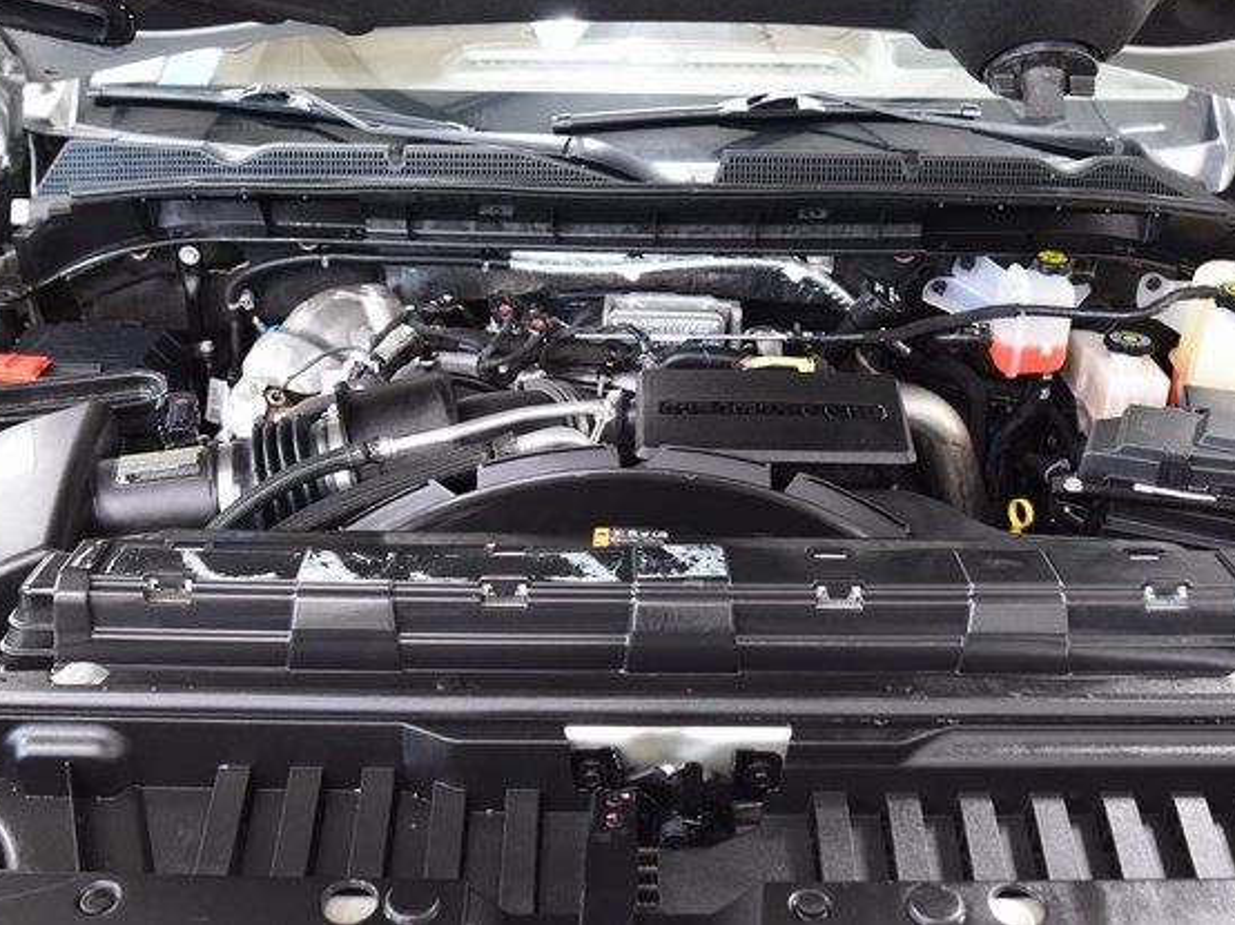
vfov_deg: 35.9
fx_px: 1426
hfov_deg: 46.8
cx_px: 644
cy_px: 451
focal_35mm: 40
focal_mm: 24
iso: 1600
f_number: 4
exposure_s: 1/15
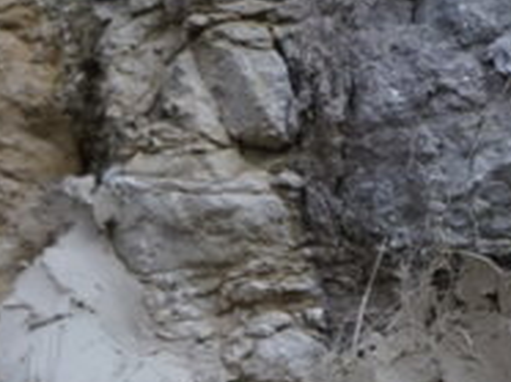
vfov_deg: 3.4
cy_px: 995
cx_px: 706
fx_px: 6413
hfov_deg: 4.5
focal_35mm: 435
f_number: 5.6
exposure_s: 1/160
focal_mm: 70
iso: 1000
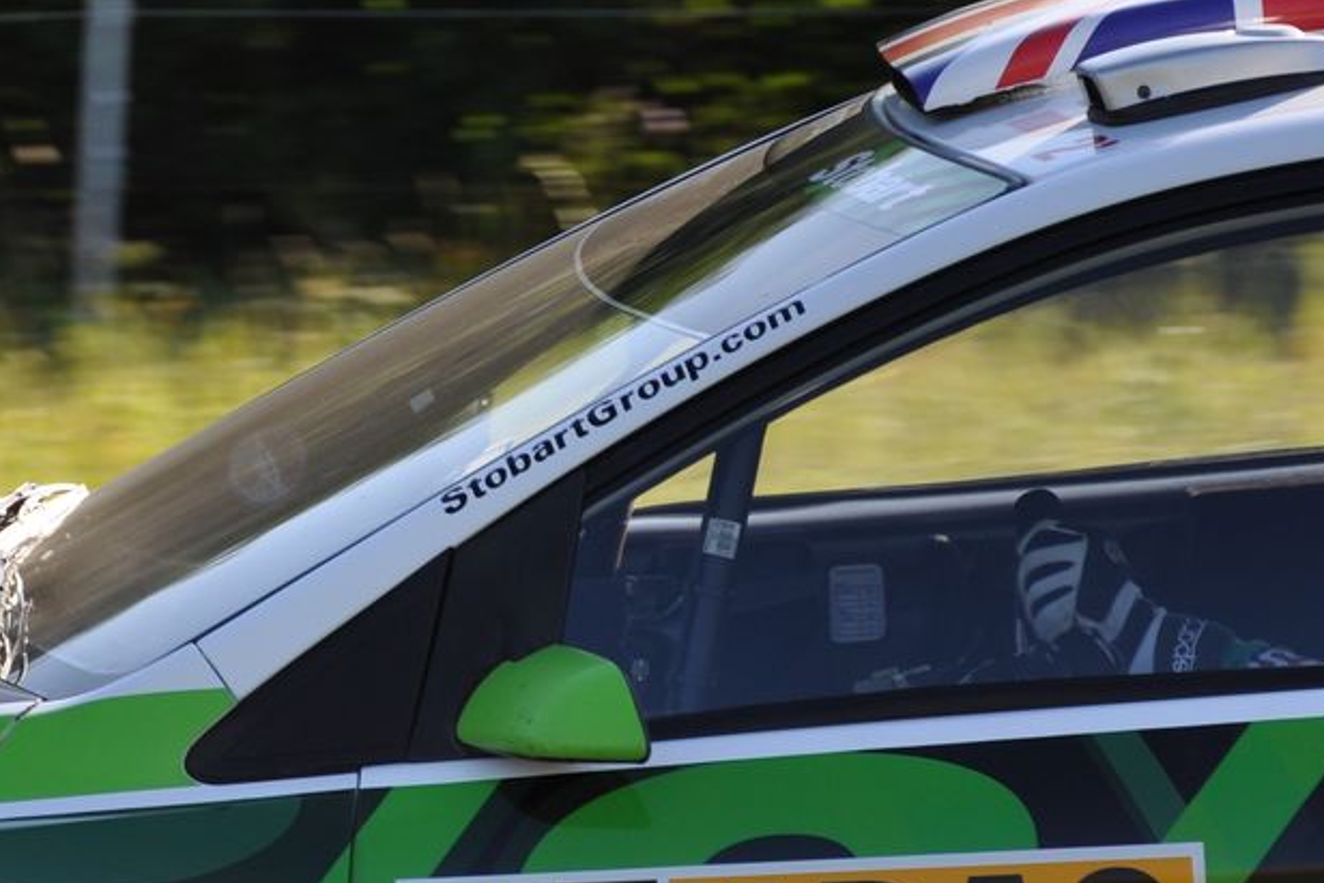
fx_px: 15019
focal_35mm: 408
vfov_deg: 3.4
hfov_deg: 5.0
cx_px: 101
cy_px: 574
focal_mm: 105
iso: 200
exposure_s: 1/500
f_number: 5.6
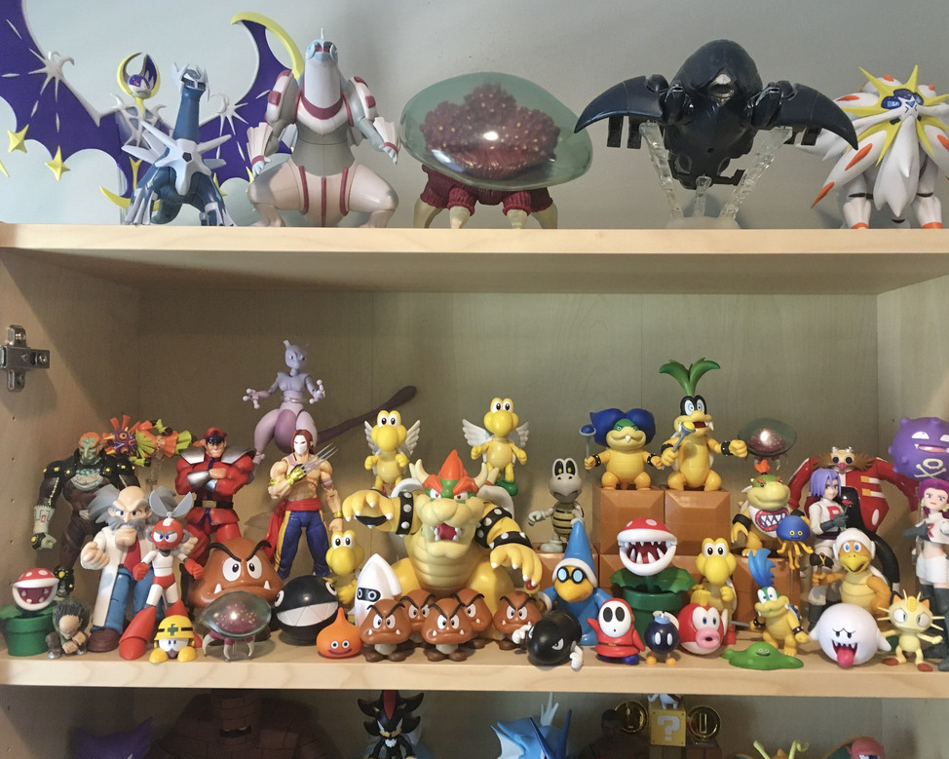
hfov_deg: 57.1
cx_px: 504
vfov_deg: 47.1
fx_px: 871
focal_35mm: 31
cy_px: 372
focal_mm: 4.15
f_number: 2.2
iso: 160
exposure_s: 1/30
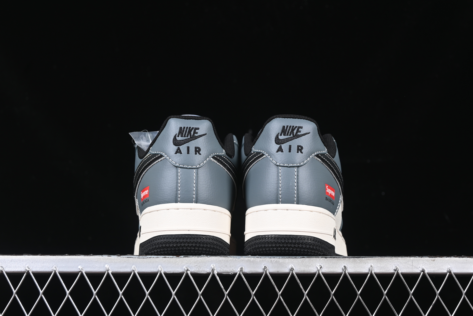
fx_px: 985
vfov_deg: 18.2
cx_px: 236
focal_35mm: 75
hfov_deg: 27.0
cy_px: 158
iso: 160
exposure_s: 1/60
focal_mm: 50
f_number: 7.1
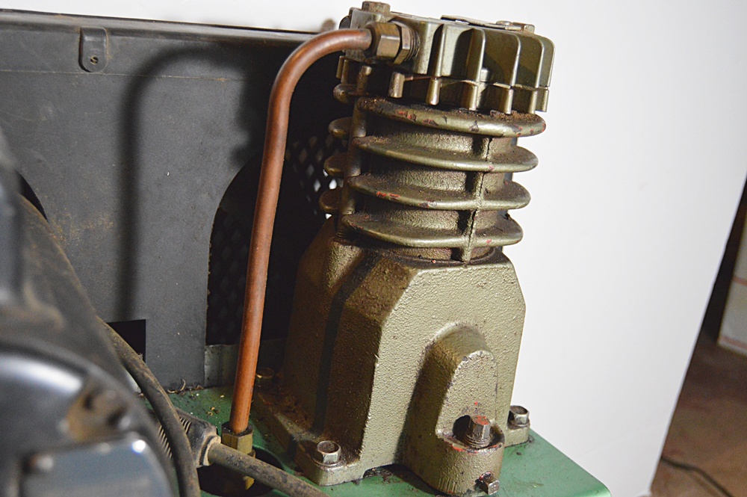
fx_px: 809
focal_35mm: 39
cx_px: 374
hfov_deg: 49.6
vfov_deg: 34.2
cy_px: 248
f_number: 4
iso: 2500
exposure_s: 1/60
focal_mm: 26
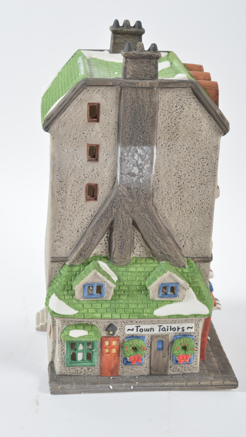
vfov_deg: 29.0
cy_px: 217
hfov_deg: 16.5
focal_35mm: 73
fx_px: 847
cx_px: 134
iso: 100
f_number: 11
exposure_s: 1/160
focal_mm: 46
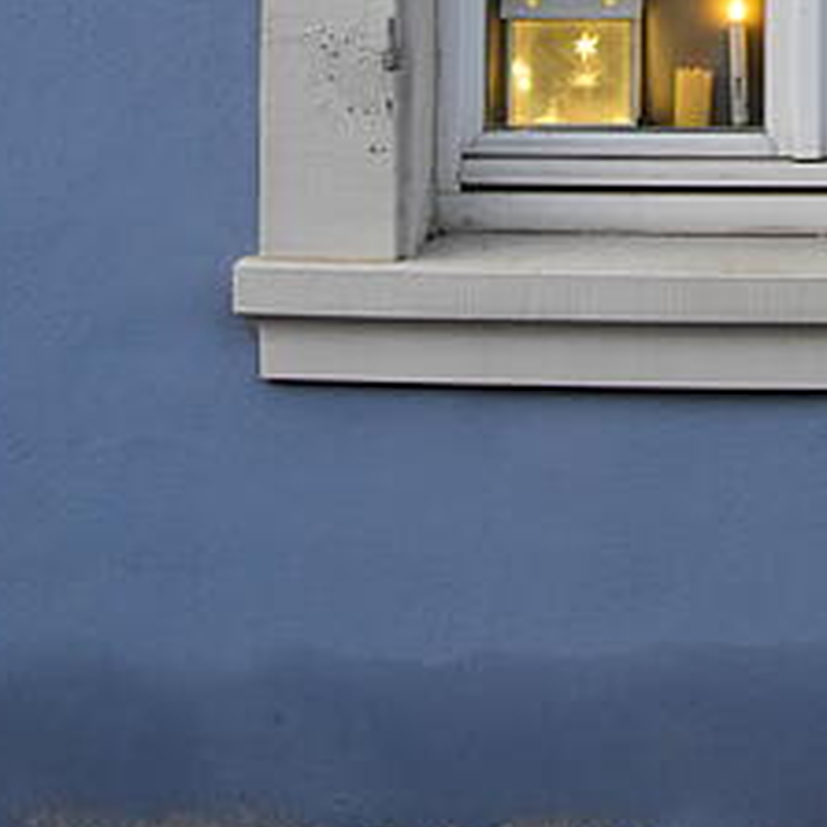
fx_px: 2000
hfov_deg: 22.4
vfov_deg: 20.4
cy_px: -367
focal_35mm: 74
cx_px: 838
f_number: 4
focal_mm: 18
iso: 1100
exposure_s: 1/60
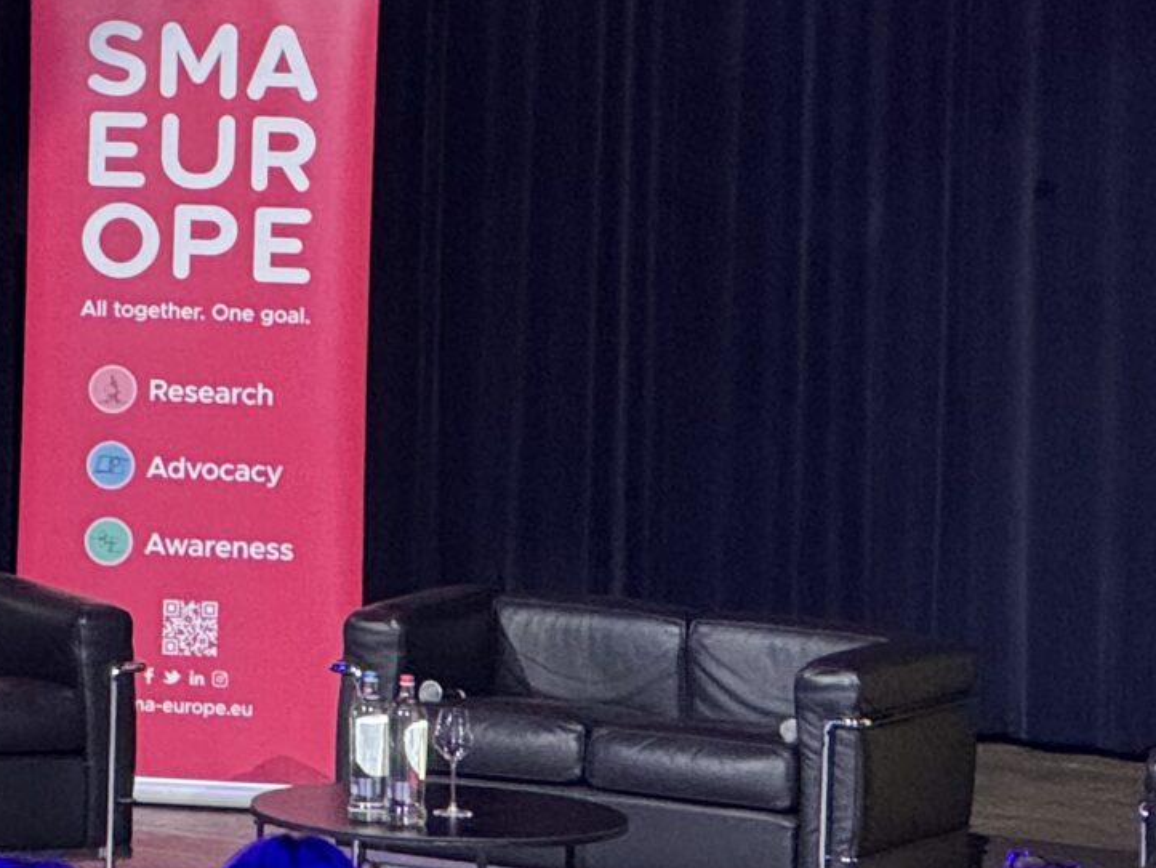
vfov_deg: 5.4
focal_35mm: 273
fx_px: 9120
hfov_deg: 7.1
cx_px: -612
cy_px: -399
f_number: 2.8
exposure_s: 1/33
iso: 500
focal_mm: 9
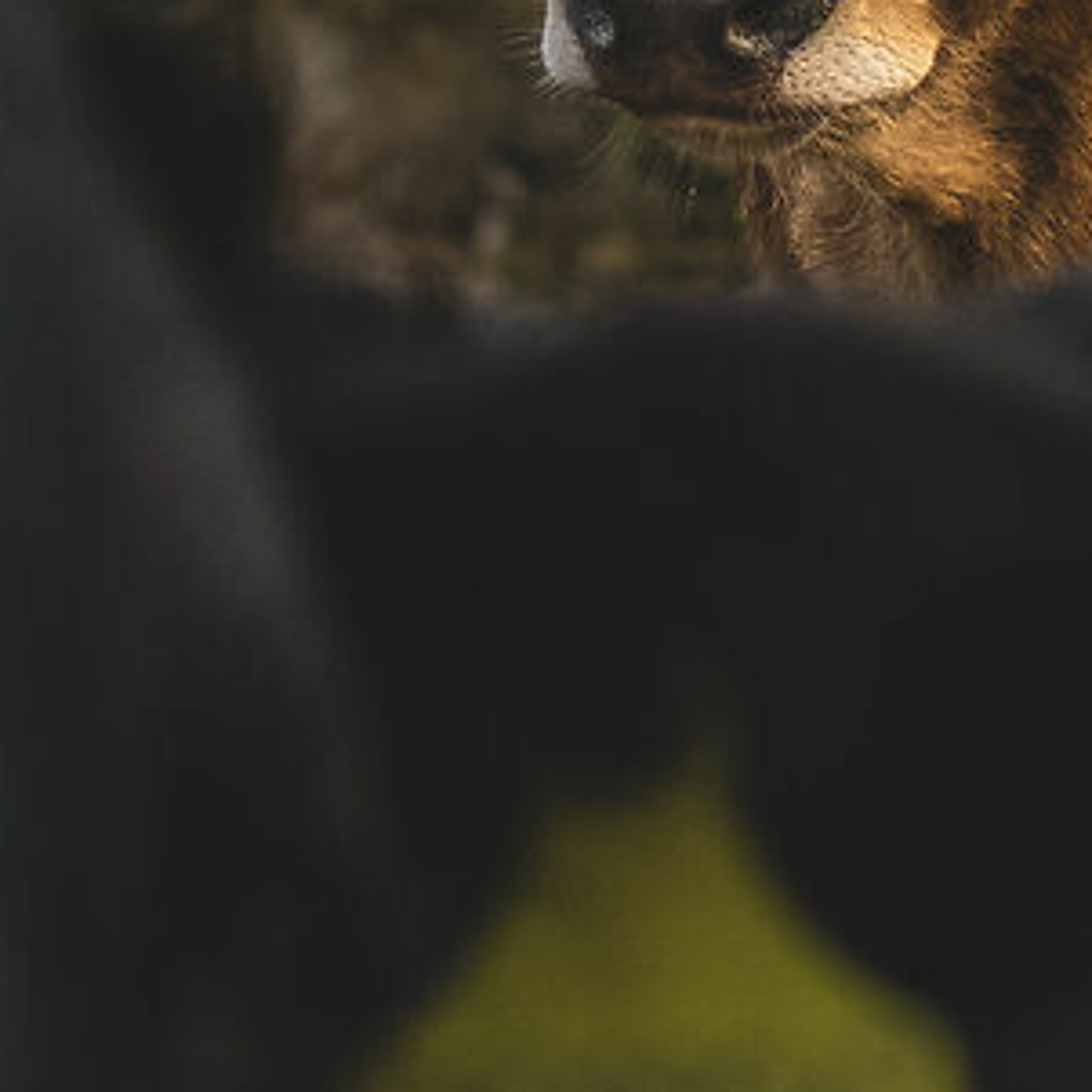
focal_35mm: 359
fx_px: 12813
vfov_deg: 4.8
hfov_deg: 4.9
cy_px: -686
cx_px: 352
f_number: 3.2
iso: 400
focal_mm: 35
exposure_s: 1/180
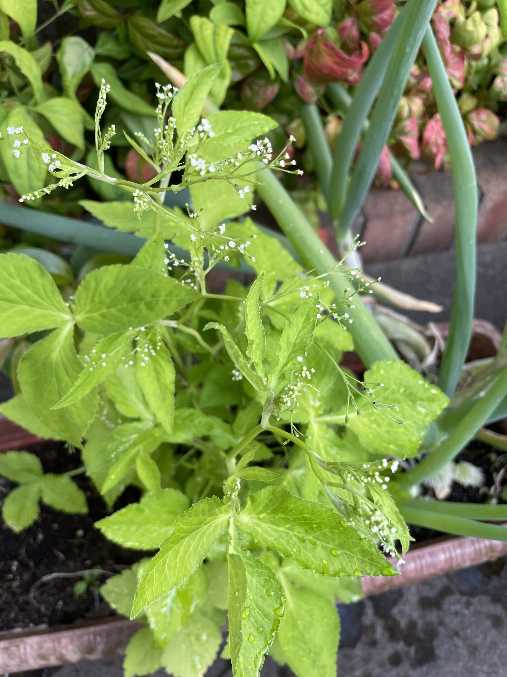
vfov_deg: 67.3
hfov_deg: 53.1
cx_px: 254
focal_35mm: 26
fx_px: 508
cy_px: 338
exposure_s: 1/121
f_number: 1.6
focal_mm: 4.2
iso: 80
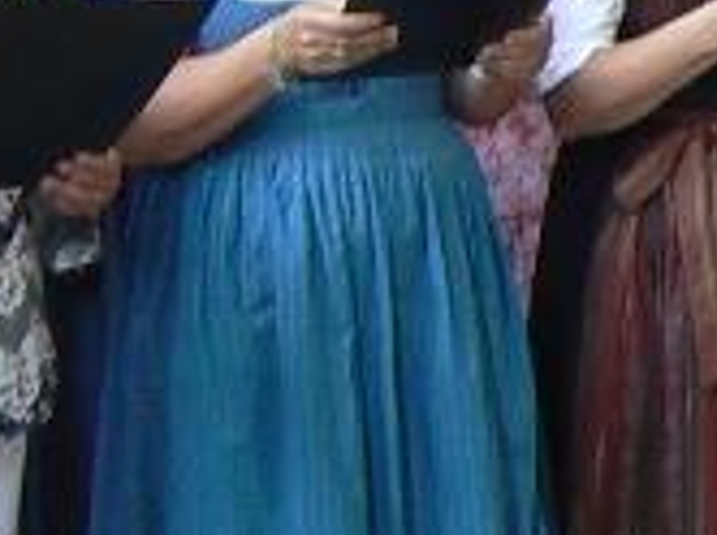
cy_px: 222
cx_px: 518
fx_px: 5171
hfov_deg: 7.9
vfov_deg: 5.9
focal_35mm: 250
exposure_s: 1/30
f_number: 2.8
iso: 100
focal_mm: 6.3
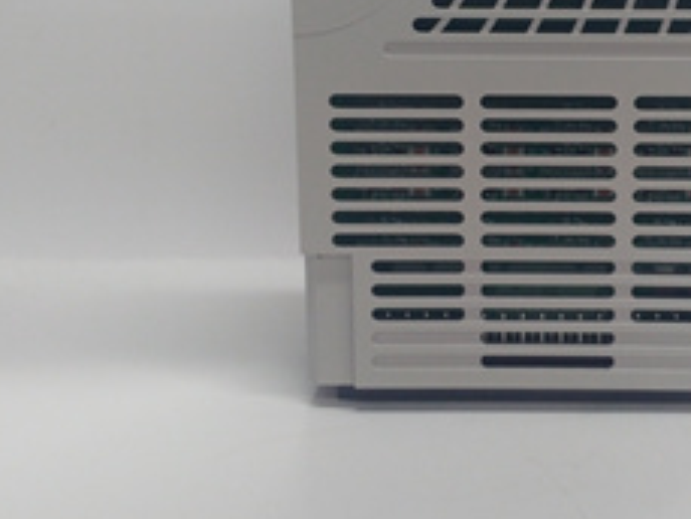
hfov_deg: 31.9
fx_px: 1178
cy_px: 101
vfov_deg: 24.4
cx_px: 549
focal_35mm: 59
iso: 110
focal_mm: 3.79
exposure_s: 1/33
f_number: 2
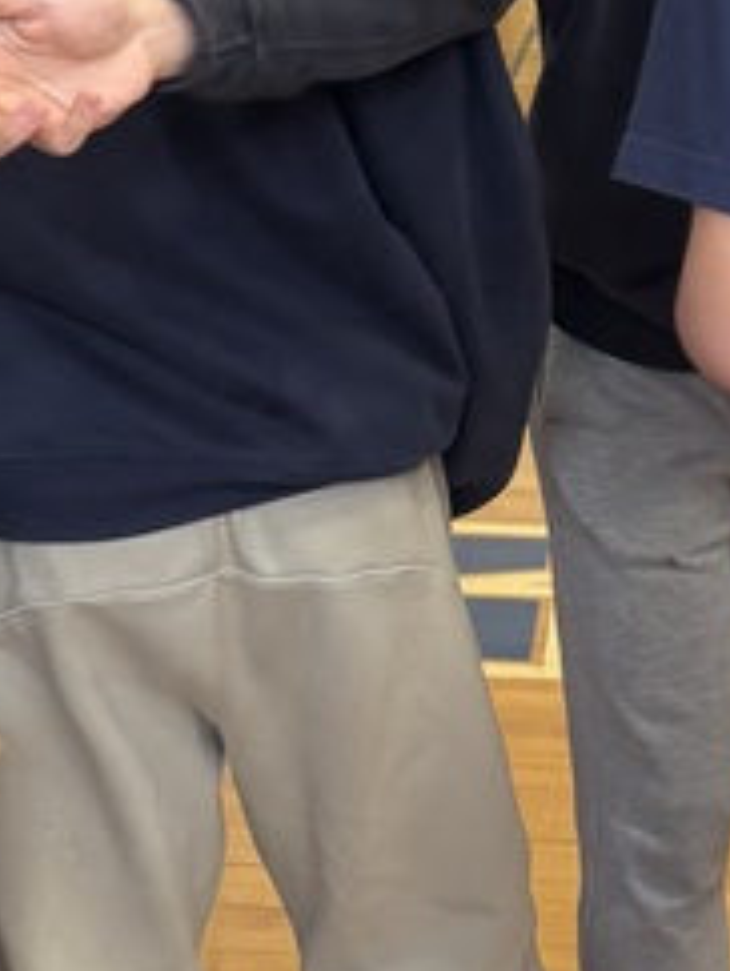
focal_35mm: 110
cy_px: -36
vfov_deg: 17.4
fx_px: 3088
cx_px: 128
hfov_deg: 13.4
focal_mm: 5.96
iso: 100
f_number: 1.6
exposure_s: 1/121
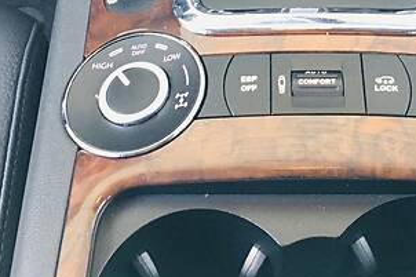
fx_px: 924
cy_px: -119
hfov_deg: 25.3
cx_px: 260
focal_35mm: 80
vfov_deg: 15.9
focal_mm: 4.2
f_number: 2.2
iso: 160
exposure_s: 1/33
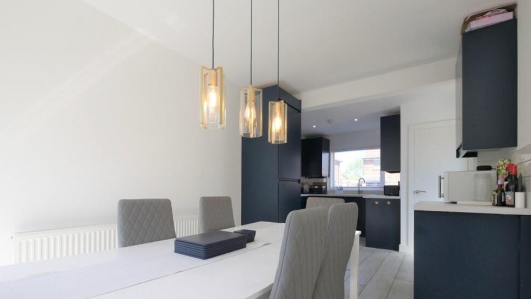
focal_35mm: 16
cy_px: 188
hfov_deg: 99.3
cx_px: 276
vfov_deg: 66.0
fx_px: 225
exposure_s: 1/160
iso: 200
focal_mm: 7
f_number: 4.5
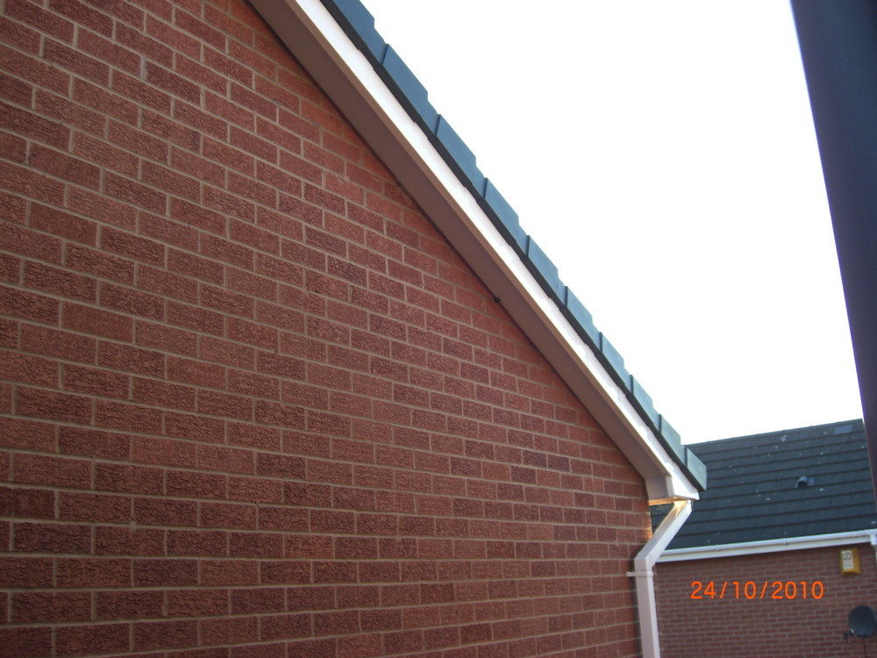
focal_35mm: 38
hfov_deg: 49.0
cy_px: 329
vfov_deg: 37.7
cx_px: 438
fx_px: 963
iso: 80
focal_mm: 7.9
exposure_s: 1/100
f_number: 2.8
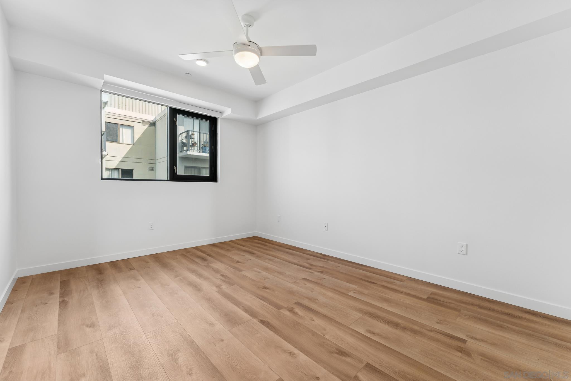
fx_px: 222
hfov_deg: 104.2
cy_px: 190
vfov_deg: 81.3
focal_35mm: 14
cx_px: 286
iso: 200
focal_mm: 14
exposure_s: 1/30
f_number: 8
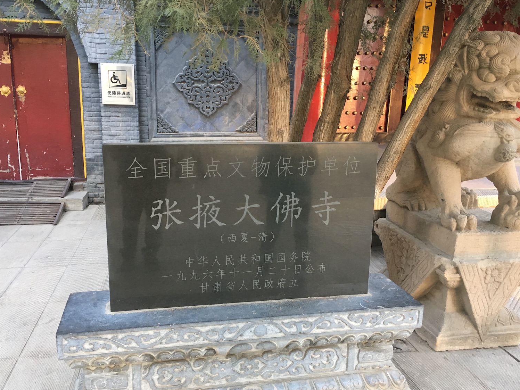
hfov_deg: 58.3
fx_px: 466
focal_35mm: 31
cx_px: 242
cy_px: 206
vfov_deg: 45.4
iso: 100
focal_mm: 4.15
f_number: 2.2
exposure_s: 1/33
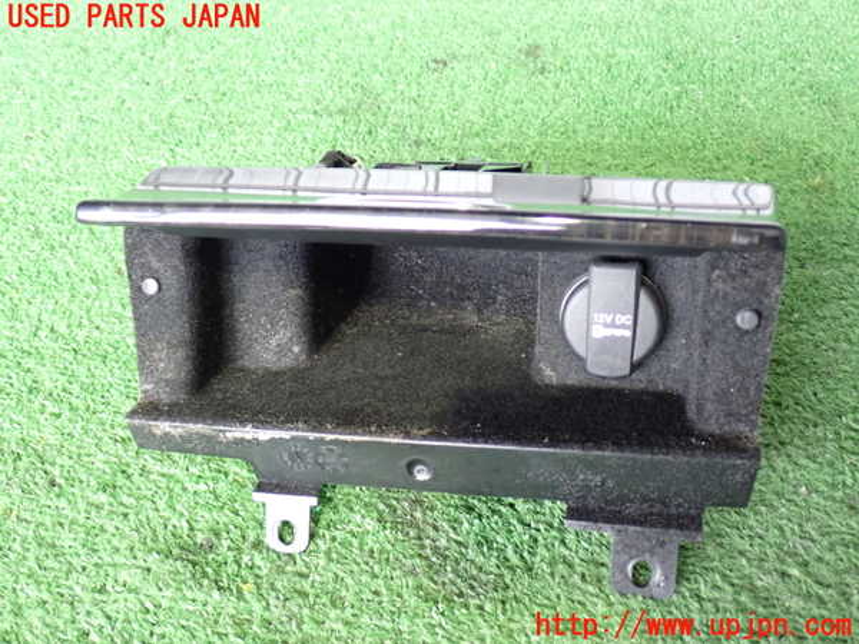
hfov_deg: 49.0
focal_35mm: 38
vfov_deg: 37.7
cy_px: 322
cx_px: 430
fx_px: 943
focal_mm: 6.83
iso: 800
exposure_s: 1/30
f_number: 2.7
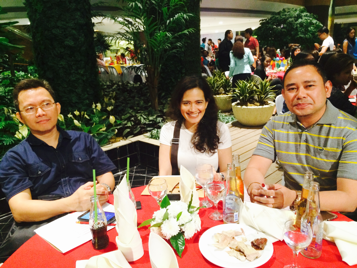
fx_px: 299
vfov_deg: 48.2
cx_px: 178
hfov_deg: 61.7
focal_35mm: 29
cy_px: 134
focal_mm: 4.15
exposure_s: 1/20
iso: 250
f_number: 2.2
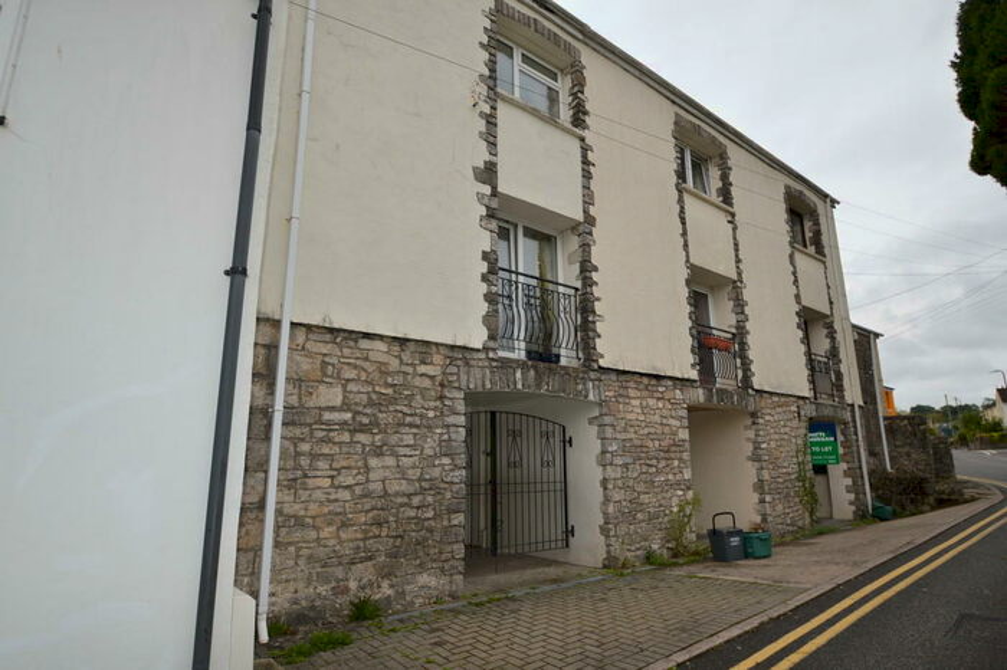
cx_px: 504
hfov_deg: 85.4
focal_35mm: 20
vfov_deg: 63.2
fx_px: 545
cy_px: 335
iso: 100
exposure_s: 1/200
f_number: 5
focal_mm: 13
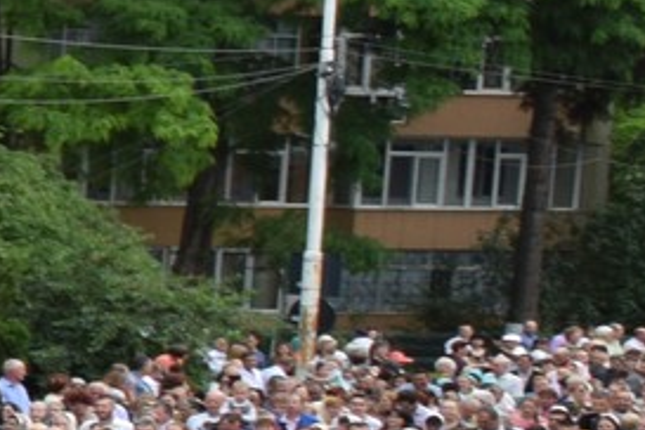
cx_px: -1453
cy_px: 317
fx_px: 1881
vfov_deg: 13.0
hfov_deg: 10.4
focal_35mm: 105
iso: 100
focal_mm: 10
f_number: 7.1
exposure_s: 1/100
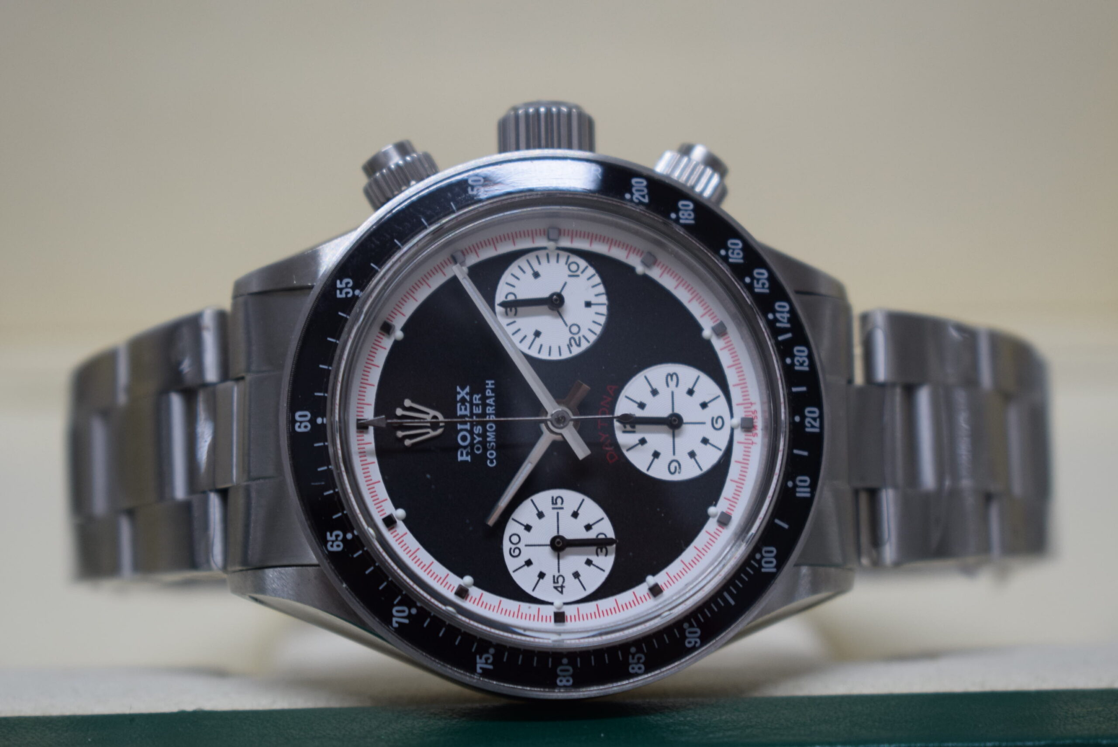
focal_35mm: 78
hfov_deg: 26.0
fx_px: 2424
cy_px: 374
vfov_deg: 17.5
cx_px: 559
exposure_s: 1/60
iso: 640
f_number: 5.6
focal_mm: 52
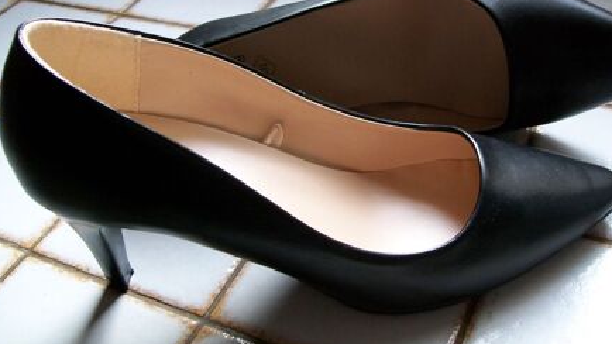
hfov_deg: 49.4
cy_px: 118
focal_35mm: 41
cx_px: 323
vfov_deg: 28.8
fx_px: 665
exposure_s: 1/60
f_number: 2.7
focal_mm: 6.1
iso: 155
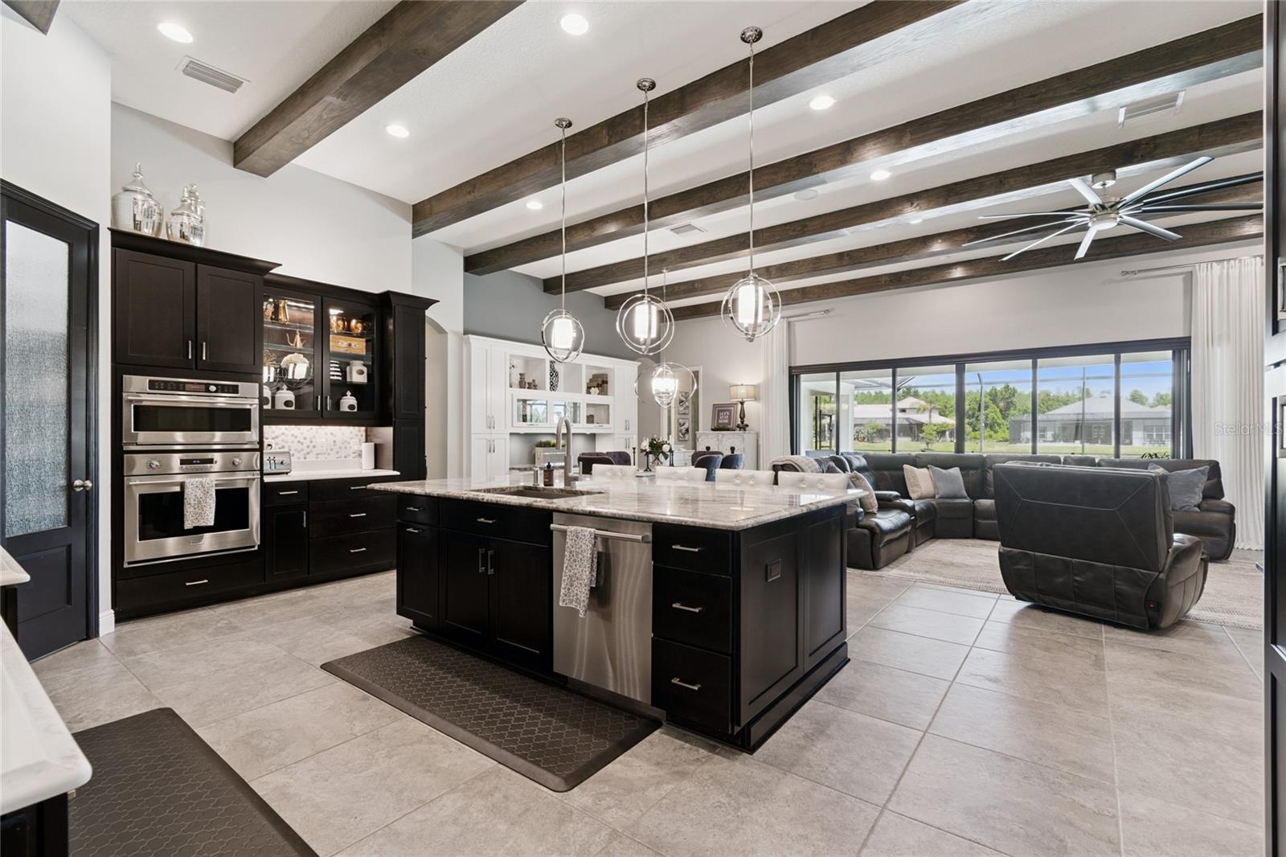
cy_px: 428
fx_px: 536
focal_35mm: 15
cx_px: 643
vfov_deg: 77.3
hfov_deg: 100.4
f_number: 7.1
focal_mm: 10
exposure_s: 1.3
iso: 100
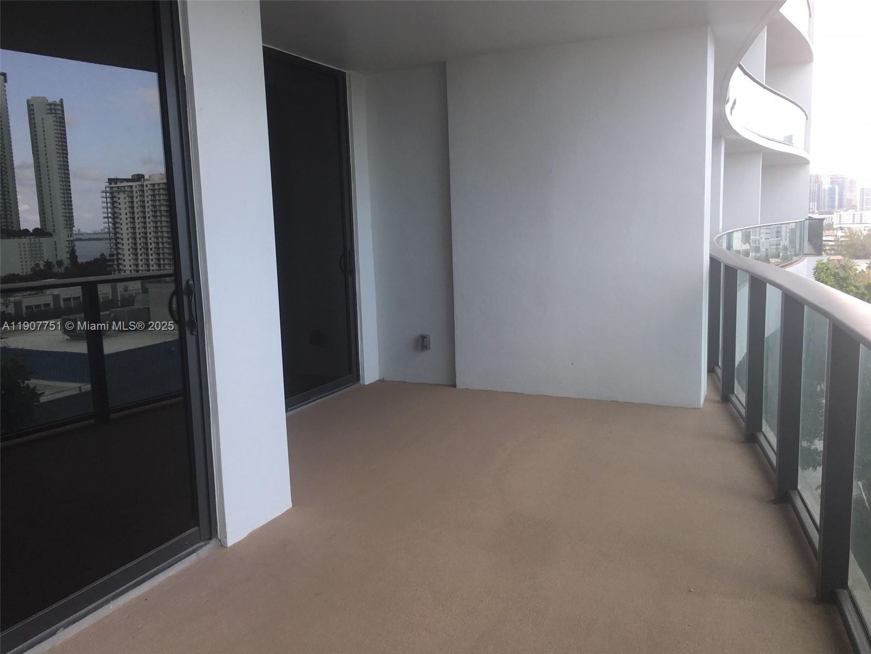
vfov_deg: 48.2
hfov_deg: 61.7
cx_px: 436
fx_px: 730
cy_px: 327
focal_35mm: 29
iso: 25
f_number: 2.2
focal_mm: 4.15
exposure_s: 1/128
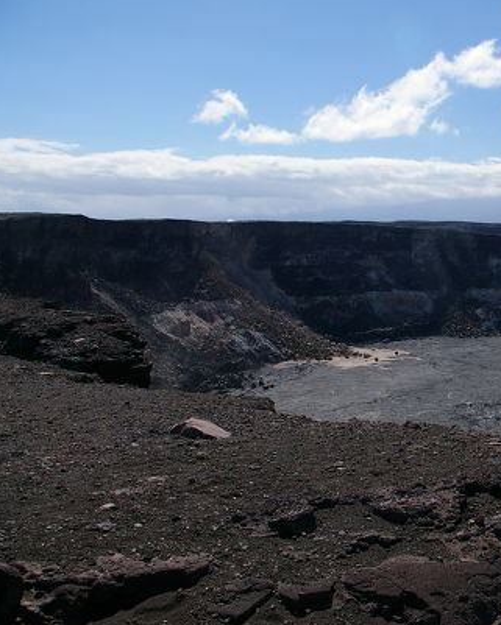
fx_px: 760
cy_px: 301
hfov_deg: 34.0
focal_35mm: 41
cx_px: 474
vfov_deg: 44.8
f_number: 11
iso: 200
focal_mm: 18
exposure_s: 1/350
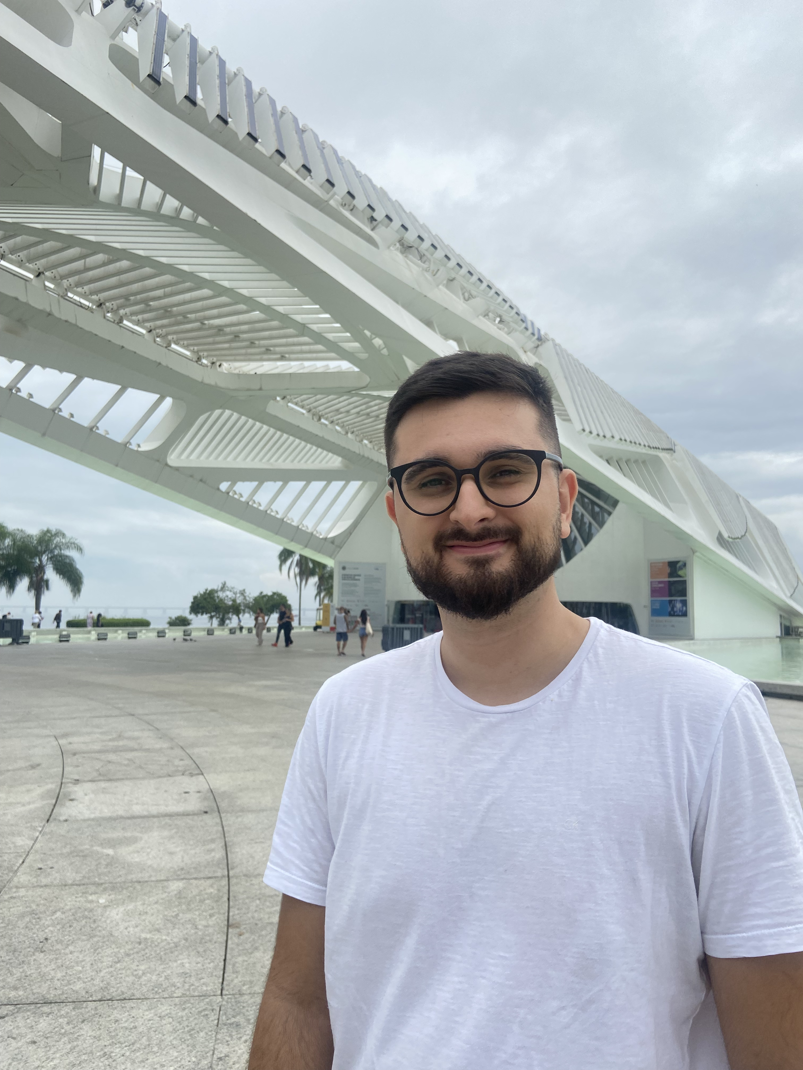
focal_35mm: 26
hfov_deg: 53.1
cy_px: 535
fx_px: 804
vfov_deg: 67.3
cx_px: 402
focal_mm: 4.25
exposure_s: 1/2890
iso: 32
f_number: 1.8
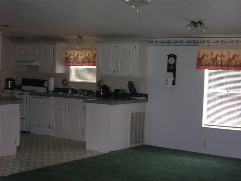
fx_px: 439
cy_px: 90
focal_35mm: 63
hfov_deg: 30.7
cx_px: 120
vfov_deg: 23.3
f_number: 3.6
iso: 137
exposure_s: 1/60.1
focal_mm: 10.4
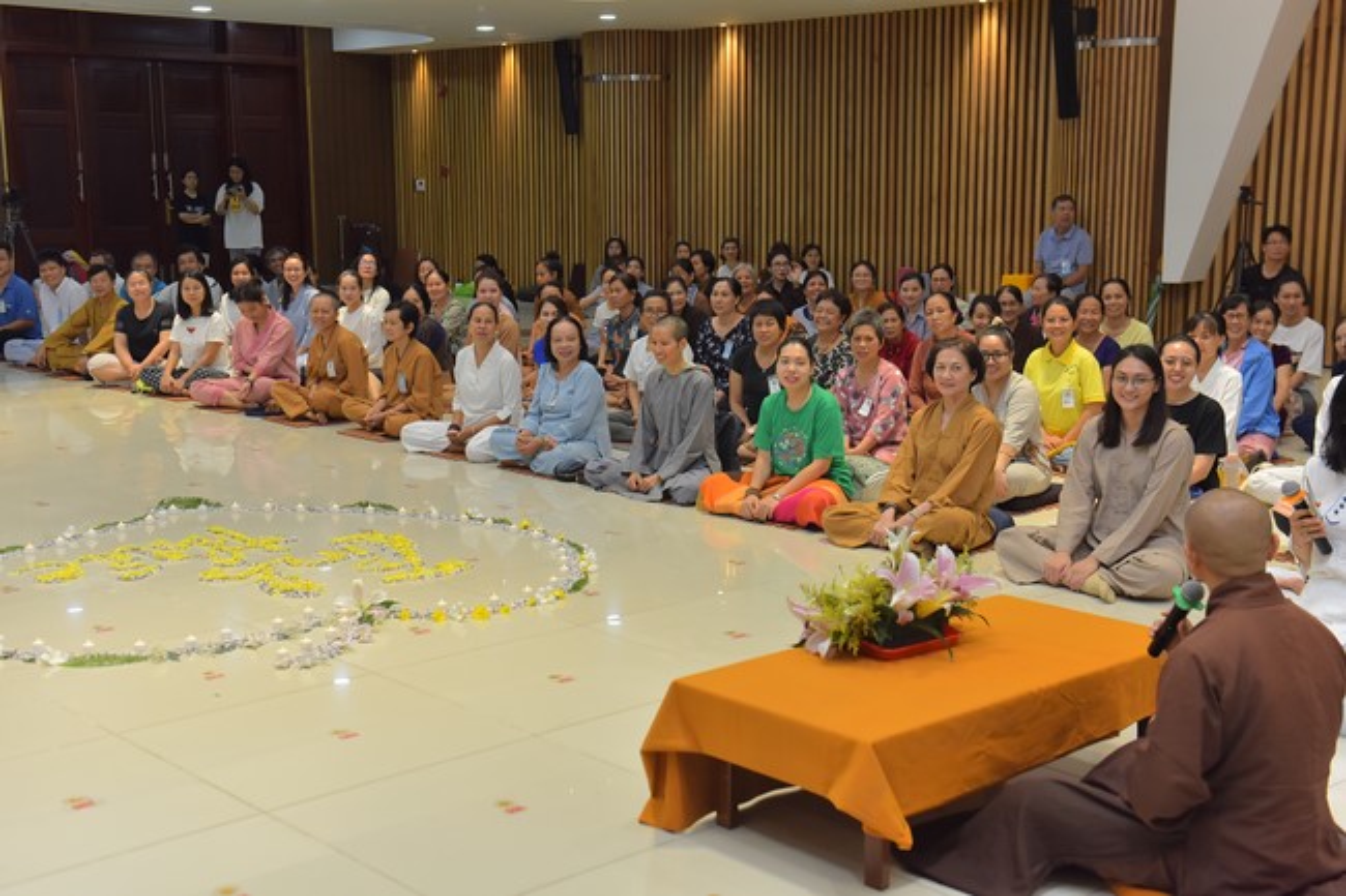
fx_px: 1794
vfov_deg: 28.1
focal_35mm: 48
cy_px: 448
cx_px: 673
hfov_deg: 41.1
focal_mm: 48
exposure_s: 1/125
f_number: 4.5
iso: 800
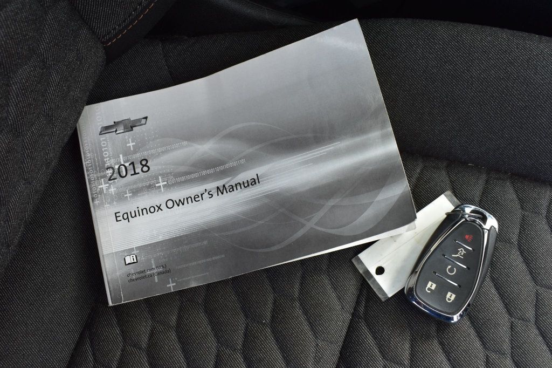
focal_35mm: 34
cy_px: 184
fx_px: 529
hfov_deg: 55.1
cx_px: 276
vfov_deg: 38.3
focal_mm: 23
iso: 400
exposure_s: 1/80
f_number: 8
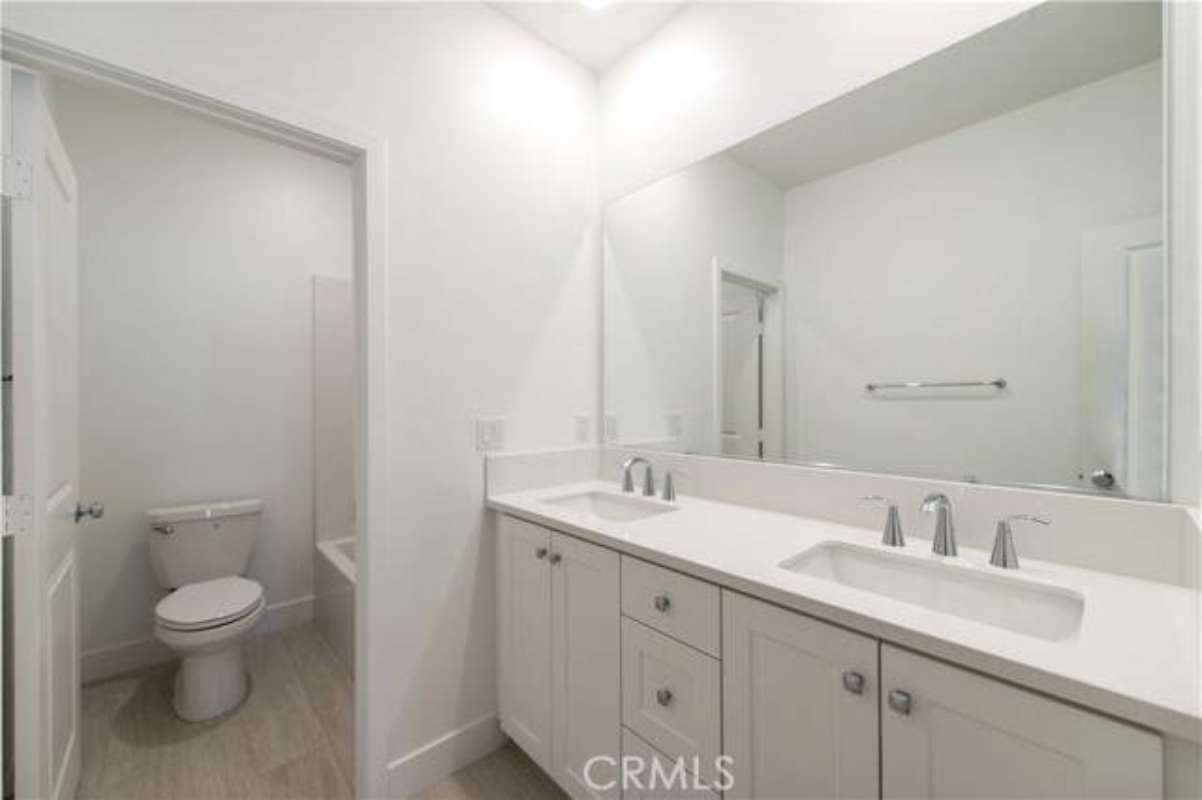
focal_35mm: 14
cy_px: 400
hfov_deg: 104.3
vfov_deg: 81.1
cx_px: 601
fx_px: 467
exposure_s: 1/250
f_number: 3.2
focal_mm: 14
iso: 400
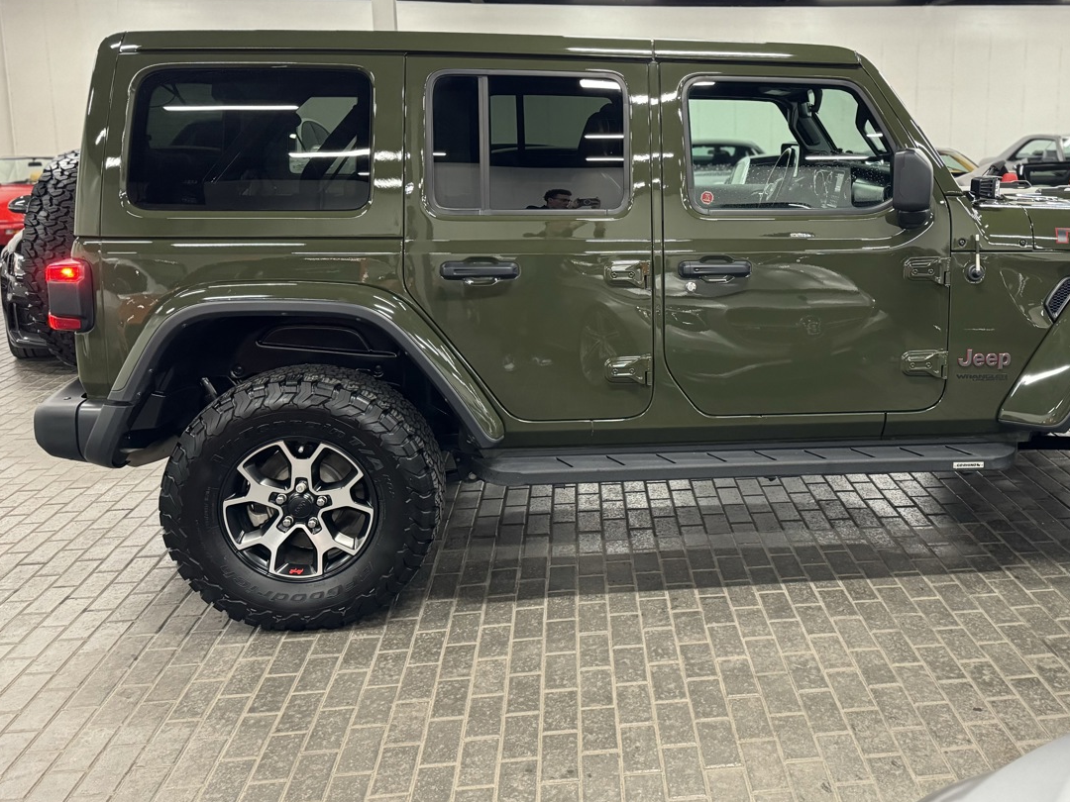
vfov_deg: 43.7
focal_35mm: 32
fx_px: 989
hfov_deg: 55.9
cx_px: 688
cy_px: 285
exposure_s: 1/60
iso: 640
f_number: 1.78
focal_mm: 6.86
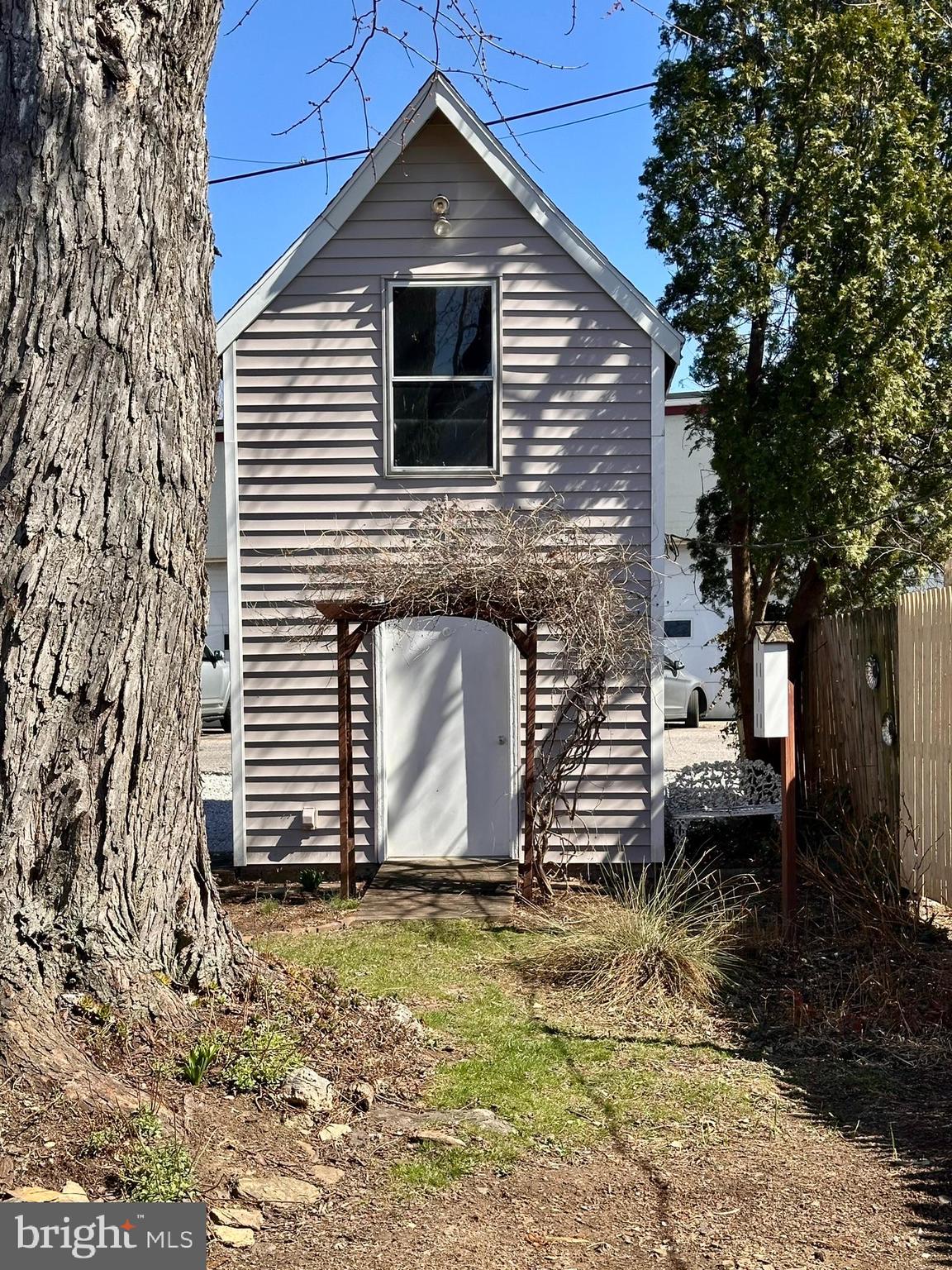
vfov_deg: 39.7
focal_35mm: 48
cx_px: 476
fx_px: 1760
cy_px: 635
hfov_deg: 30.3
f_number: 1.78
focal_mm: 6.86
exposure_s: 1/2304
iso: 64
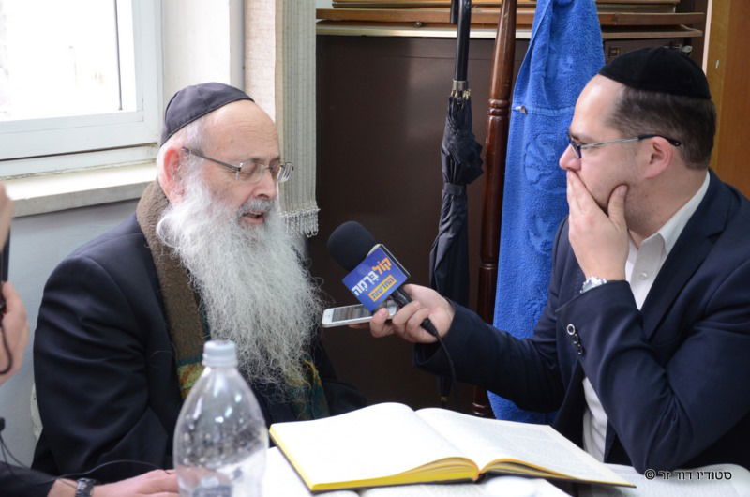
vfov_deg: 21.5
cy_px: 248
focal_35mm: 63
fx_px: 1310
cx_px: 375
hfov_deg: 32.0
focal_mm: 42
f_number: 4.8
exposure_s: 1/80
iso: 1000
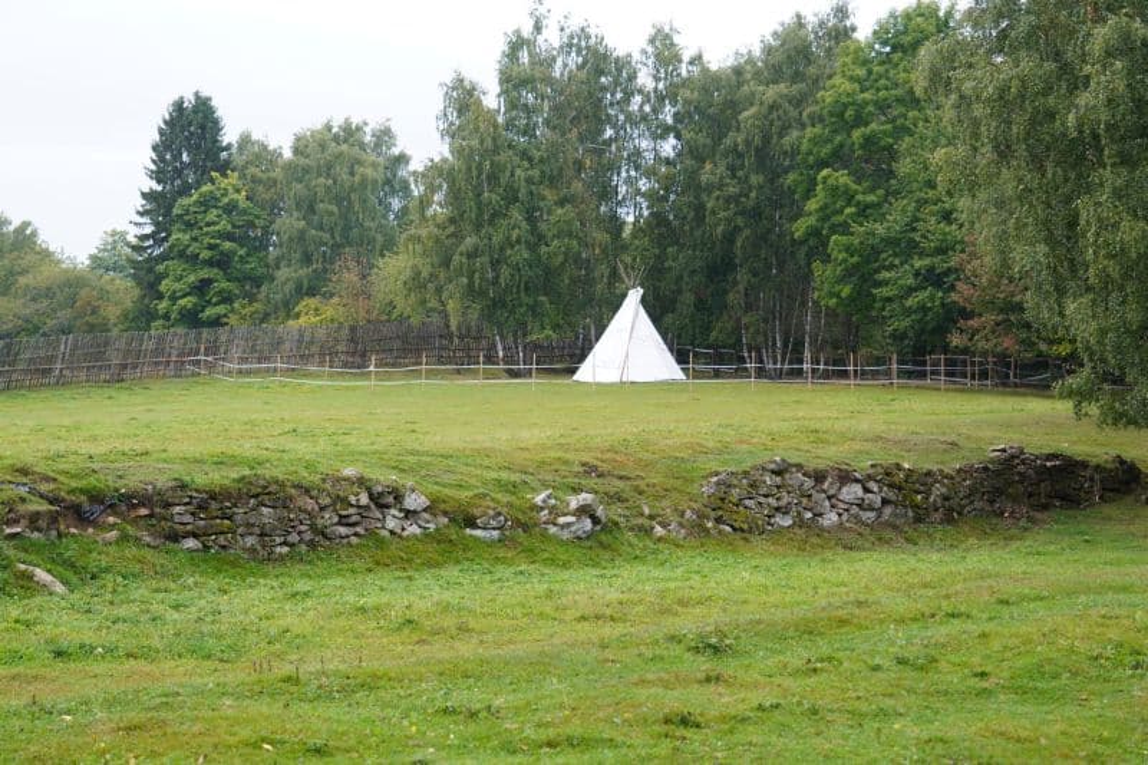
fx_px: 2056
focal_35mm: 64
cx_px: 574
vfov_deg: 21.1
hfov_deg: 31.2
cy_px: 382
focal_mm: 43
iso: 200
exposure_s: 1/80
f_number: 4
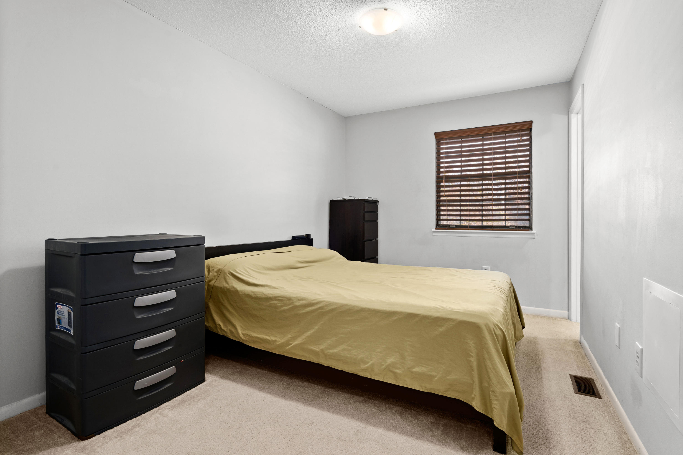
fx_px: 304
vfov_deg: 73.7
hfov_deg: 96.7
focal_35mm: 16
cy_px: 228
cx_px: 342
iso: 320
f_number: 8
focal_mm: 16
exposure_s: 1.3
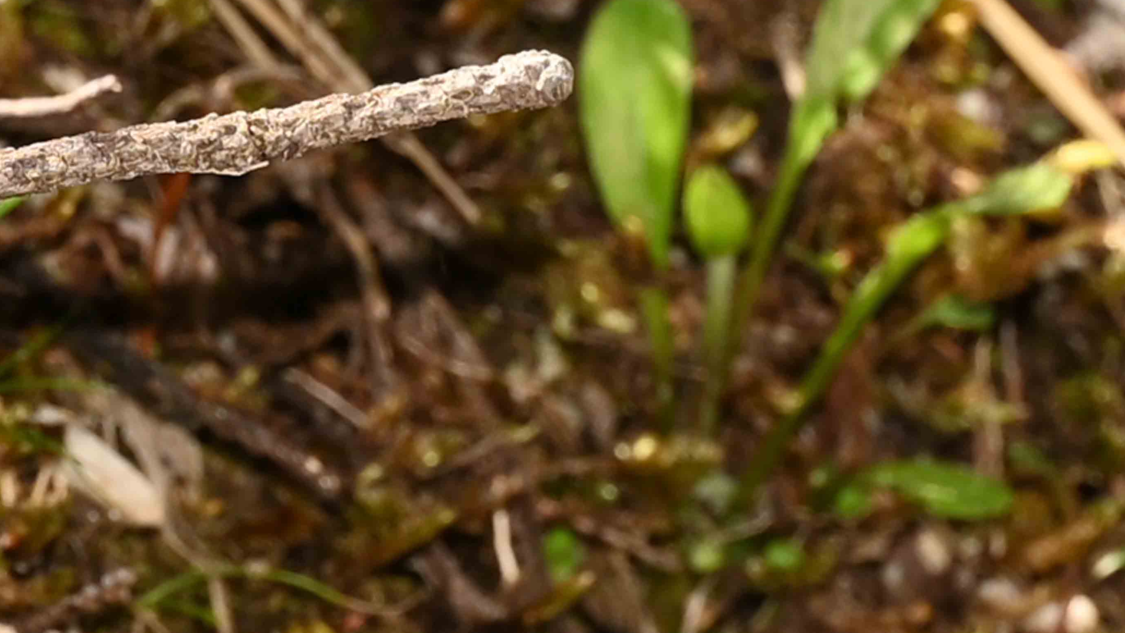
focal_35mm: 331
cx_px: -447
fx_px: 9874
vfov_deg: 3.7
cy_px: 284
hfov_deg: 6.5
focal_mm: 105
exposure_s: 1/200
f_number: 7.1
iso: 100
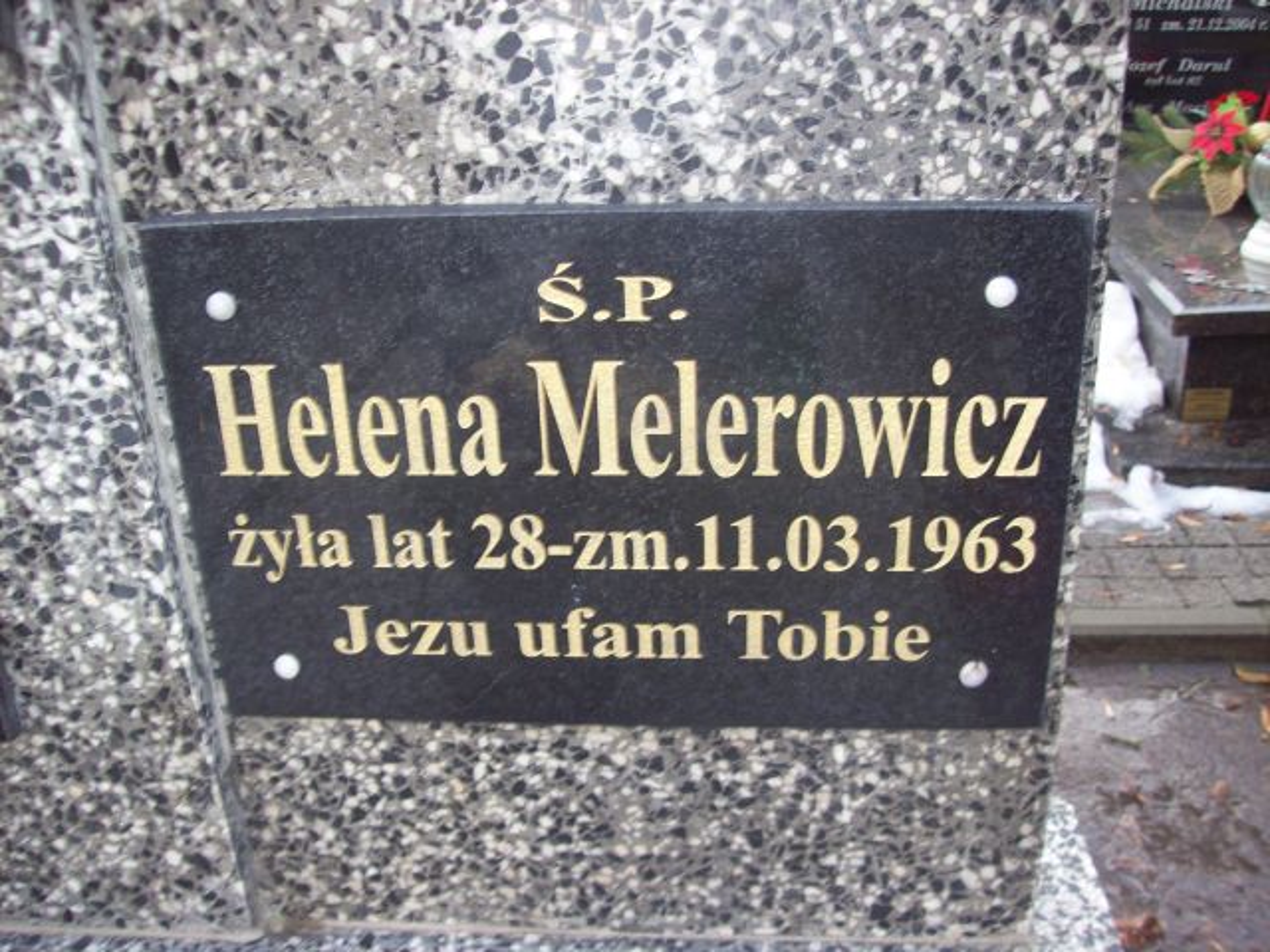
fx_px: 1321
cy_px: 476
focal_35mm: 36
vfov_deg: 39.7
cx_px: 635
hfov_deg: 51.4
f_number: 2.7
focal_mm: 6
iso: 80
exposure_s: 1/64
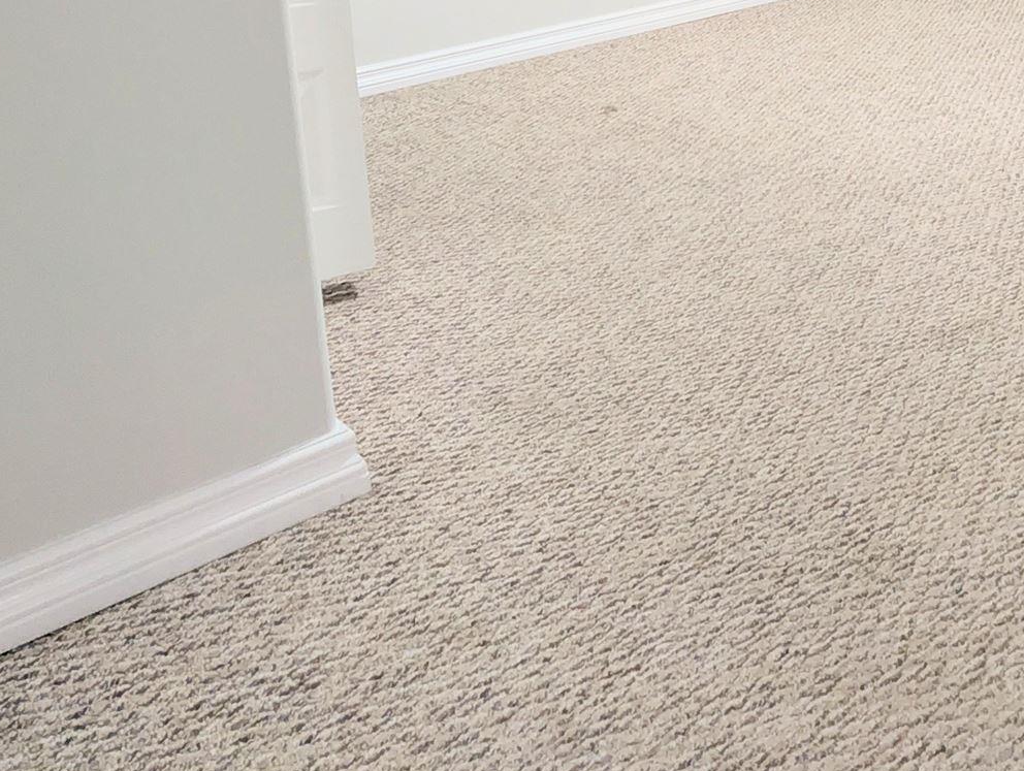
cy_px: -66
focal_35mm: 37
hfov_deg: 48.6
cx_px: 737
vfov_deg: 33.9
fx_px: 1096
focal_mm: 2.02
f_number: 1.7
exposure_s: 1/15
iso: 50
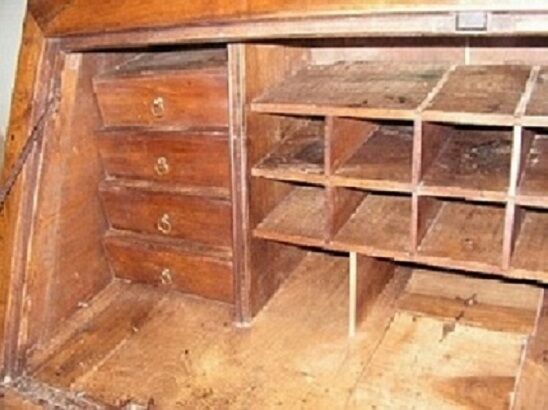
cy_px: 205
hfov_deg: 51.4
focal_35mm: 36
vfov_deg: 39.6
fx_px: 569
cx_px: 274
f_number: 3.2
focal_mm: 6
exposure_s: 1/40
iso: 160
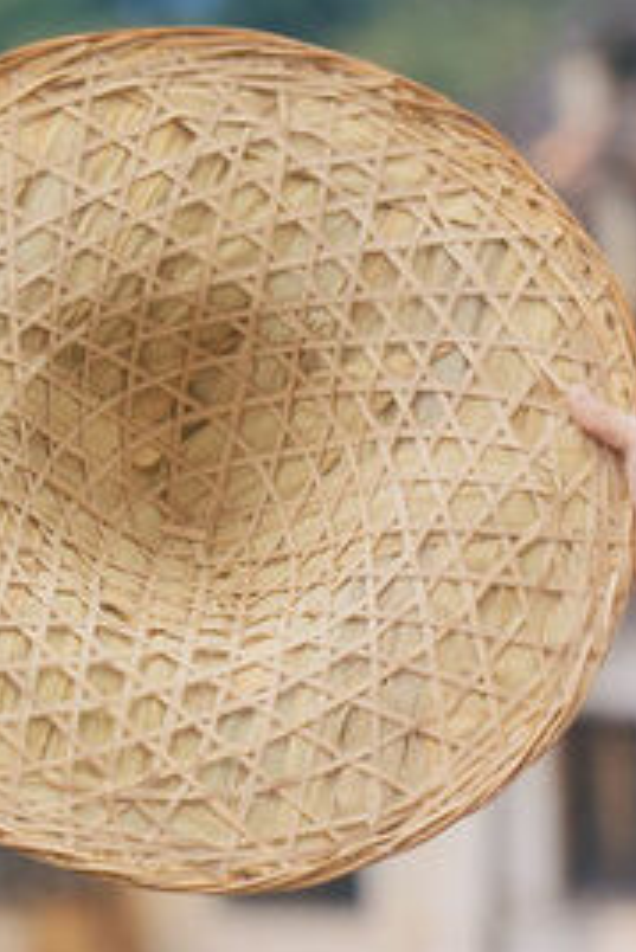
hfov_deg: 2.7
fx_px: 13523
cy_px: 826
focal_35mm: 511
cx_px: 1570
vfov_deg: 4.0
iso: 160
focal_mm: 87
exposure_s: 1/250
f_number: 2.8
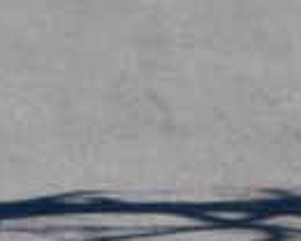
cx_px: 512
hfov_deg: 2.0
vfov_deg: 1.6
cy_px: 48
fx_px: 8721
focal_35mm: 979
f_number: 11
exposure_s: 1/125
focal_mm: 200
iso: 100
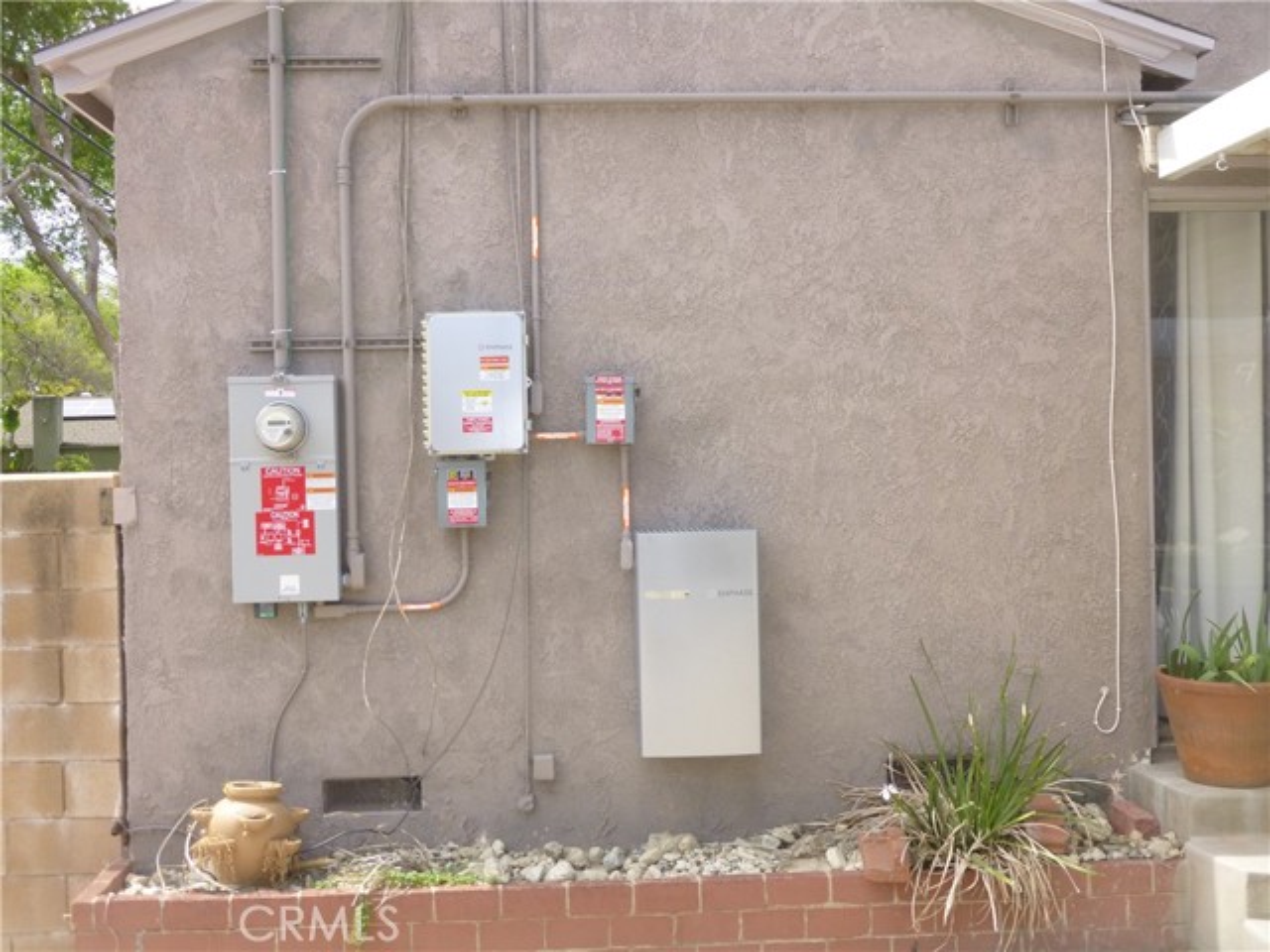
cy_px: 476
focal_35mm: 36
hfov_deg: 51.4
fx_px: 1321
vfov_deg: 39.7
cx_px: 635
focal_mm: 6.5
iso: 100
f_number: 3.6
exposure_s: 1/400
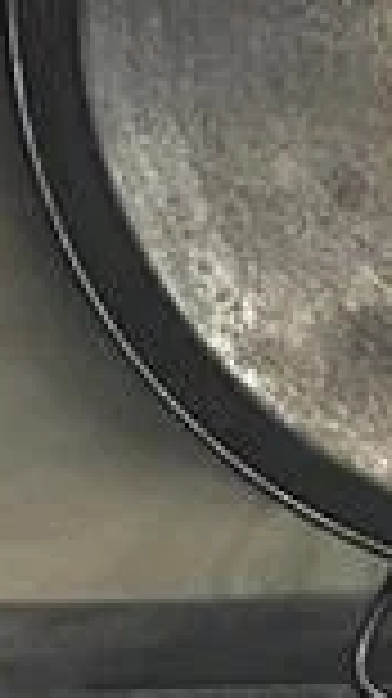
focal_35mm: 220
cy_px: 1225
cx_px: 779
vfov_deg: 9.4
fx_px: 4072
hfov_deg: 5.4
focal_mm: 4.25
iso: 320
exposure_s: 1/60
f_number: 1.8
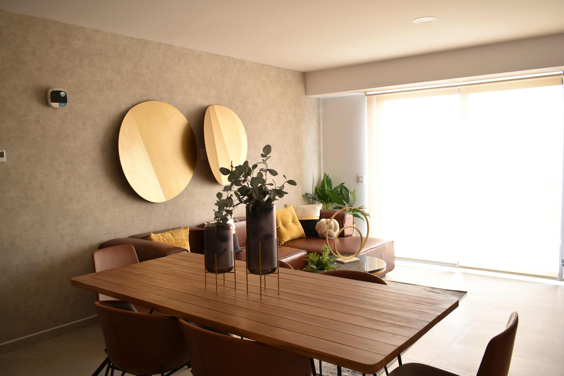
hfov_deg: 61.9
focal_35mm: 30
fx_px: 470
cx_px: 282
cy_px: 188
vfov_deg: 43.6
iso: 100
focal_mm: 20
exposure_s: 1/10
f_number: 5
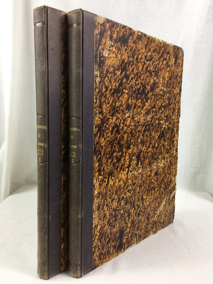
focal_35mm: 29
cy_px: 142
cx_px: 106
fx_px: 238
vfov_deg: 61.7
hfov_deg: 48.2
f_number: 2.2
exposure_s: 1/50
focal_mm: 4.15
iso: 25
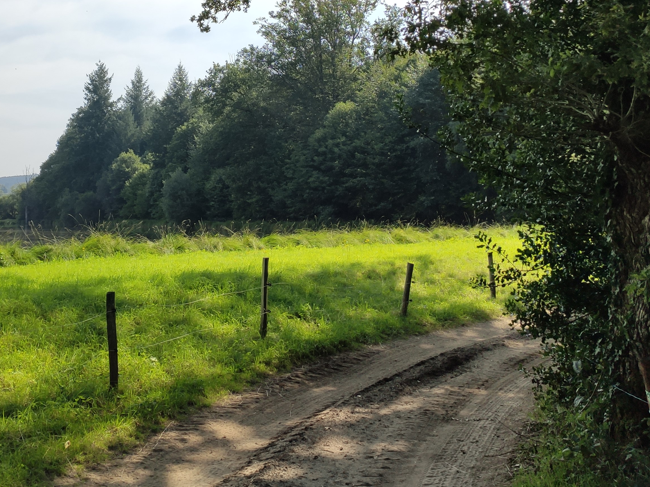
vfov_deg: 31.0
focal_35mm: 45
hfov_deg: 41.1
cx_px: 181
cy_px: 71
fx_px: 845
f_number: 1.75
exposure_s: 1/2339
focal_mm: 4.77
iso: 112
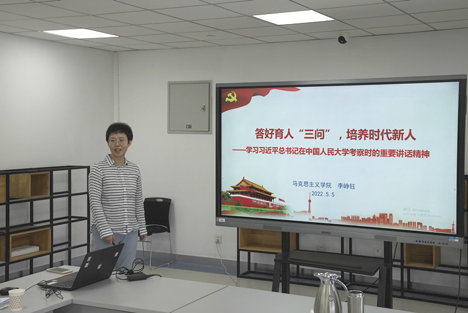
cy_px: 156
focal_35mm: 52
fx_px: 676
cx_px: 234
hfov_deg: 38.2
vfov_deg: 26.0
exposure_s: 1/320
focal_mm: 52
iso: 1250
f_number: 6.3
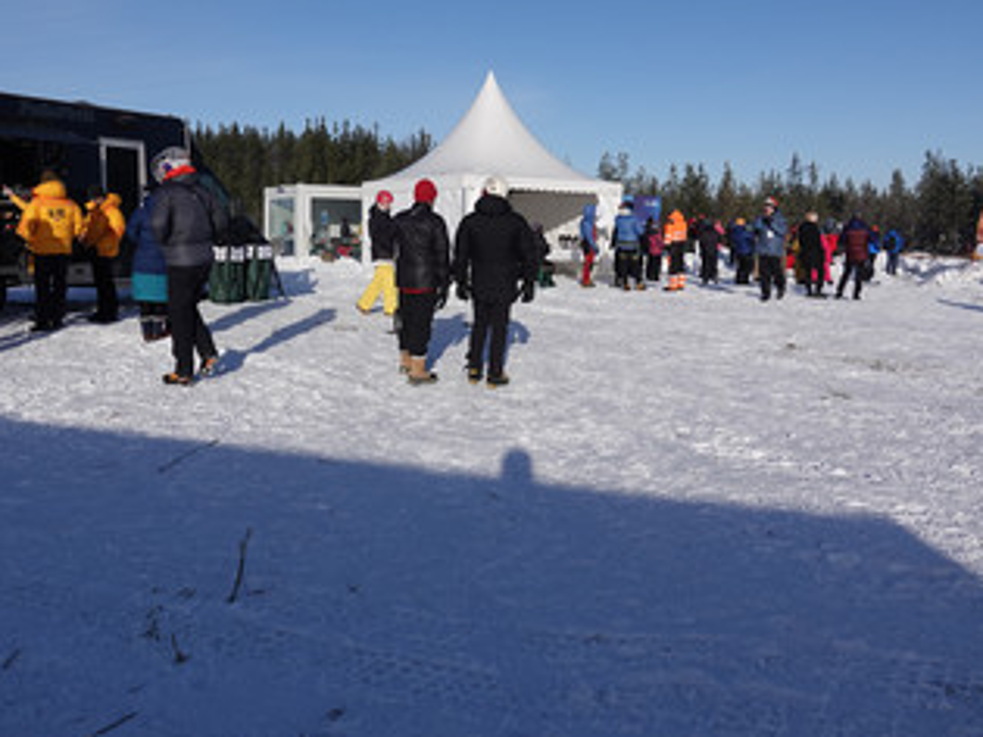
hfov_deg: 55.3
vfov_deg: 42.6
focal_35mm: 33
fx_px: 937
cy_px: 278
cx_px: 449
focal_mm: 8.8
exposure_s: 1/5000
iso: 100
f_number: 2.4
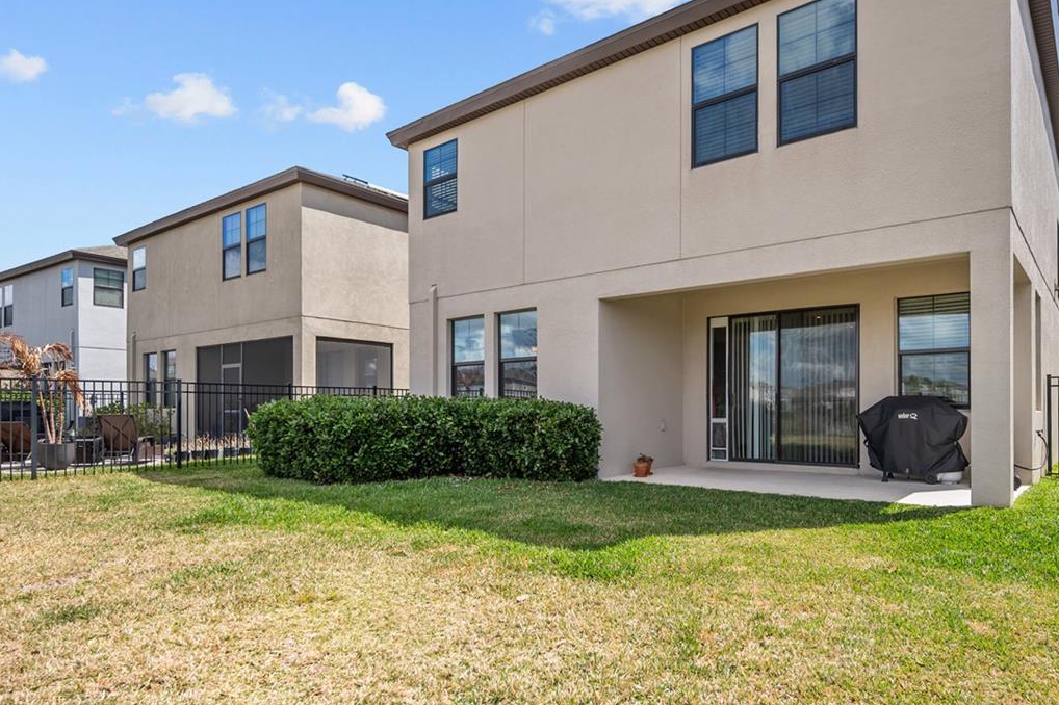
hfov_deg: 78.4
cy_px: 383
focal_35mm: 22
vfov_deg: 57.1
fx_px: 647
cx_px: 573
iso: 100
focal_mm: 14
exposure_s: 1/500
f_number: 4
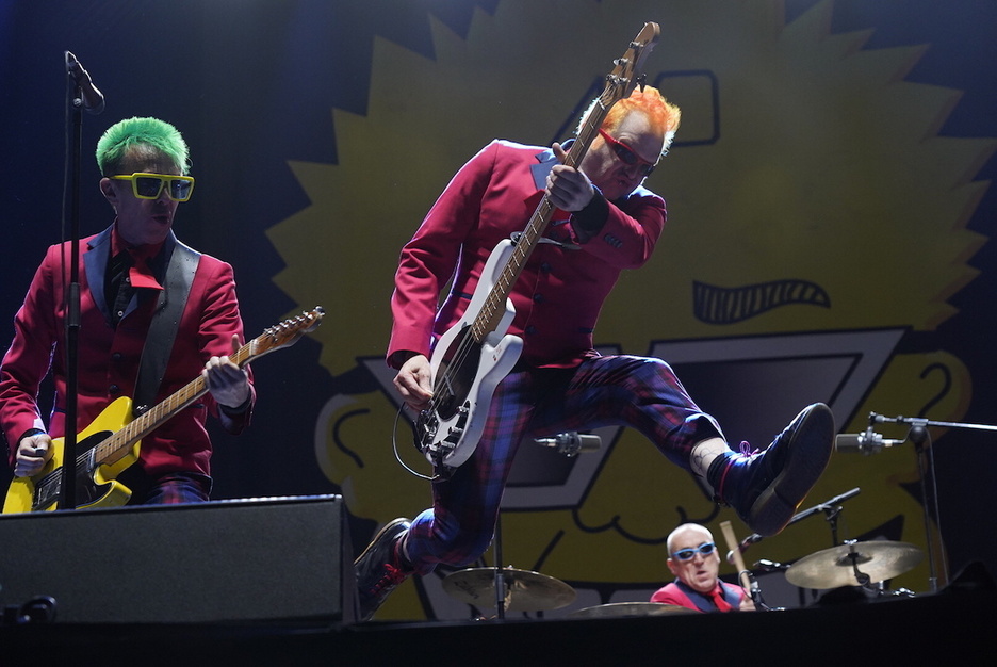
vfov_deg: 15.7
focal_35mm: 87
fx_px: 2412
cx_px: 498
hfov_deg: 23.4
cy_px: 334
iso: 3200
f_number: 5.6
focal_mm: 87
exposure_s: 1/250
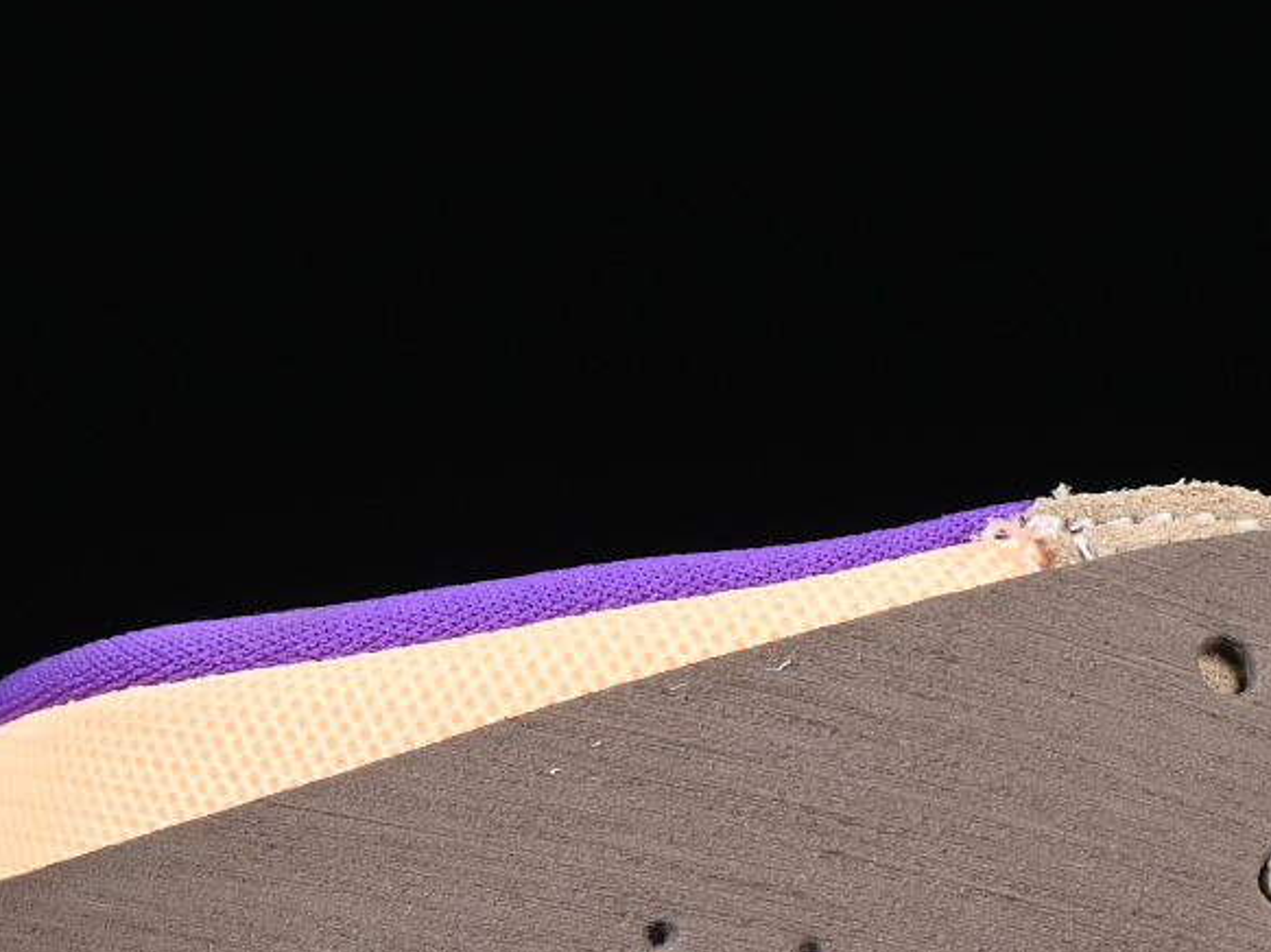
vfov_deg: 4.3
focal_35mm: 345
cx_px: 1780
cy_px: 1631
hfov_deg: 5.7
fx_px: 12662
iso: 160
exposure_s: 1/60
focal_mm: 50
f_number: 8
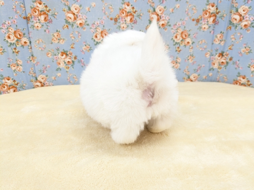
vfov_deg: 51.4
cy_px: 95
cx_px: 127
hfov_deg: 65.3
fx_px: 198
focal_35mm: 27
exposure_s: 1/99.9
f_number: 1.73
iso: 211
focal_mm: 4.38
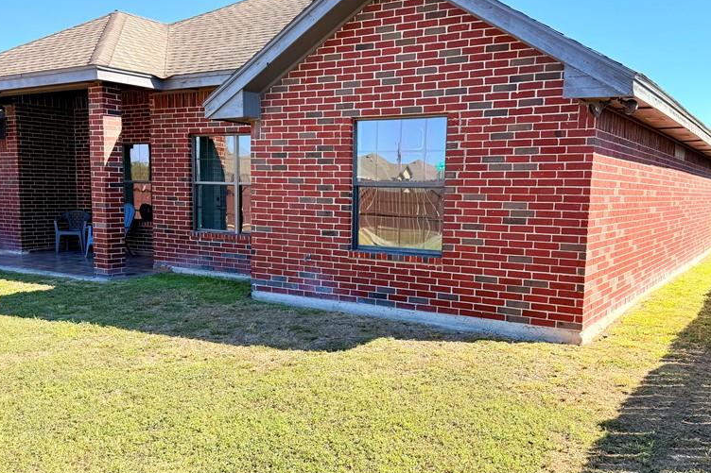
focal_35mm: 34
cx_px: 356
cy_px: 273
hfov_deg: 55.8
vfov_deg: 38.8
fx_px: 671
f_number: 1.78
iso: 80
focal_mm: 6.76
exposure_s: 1/1901
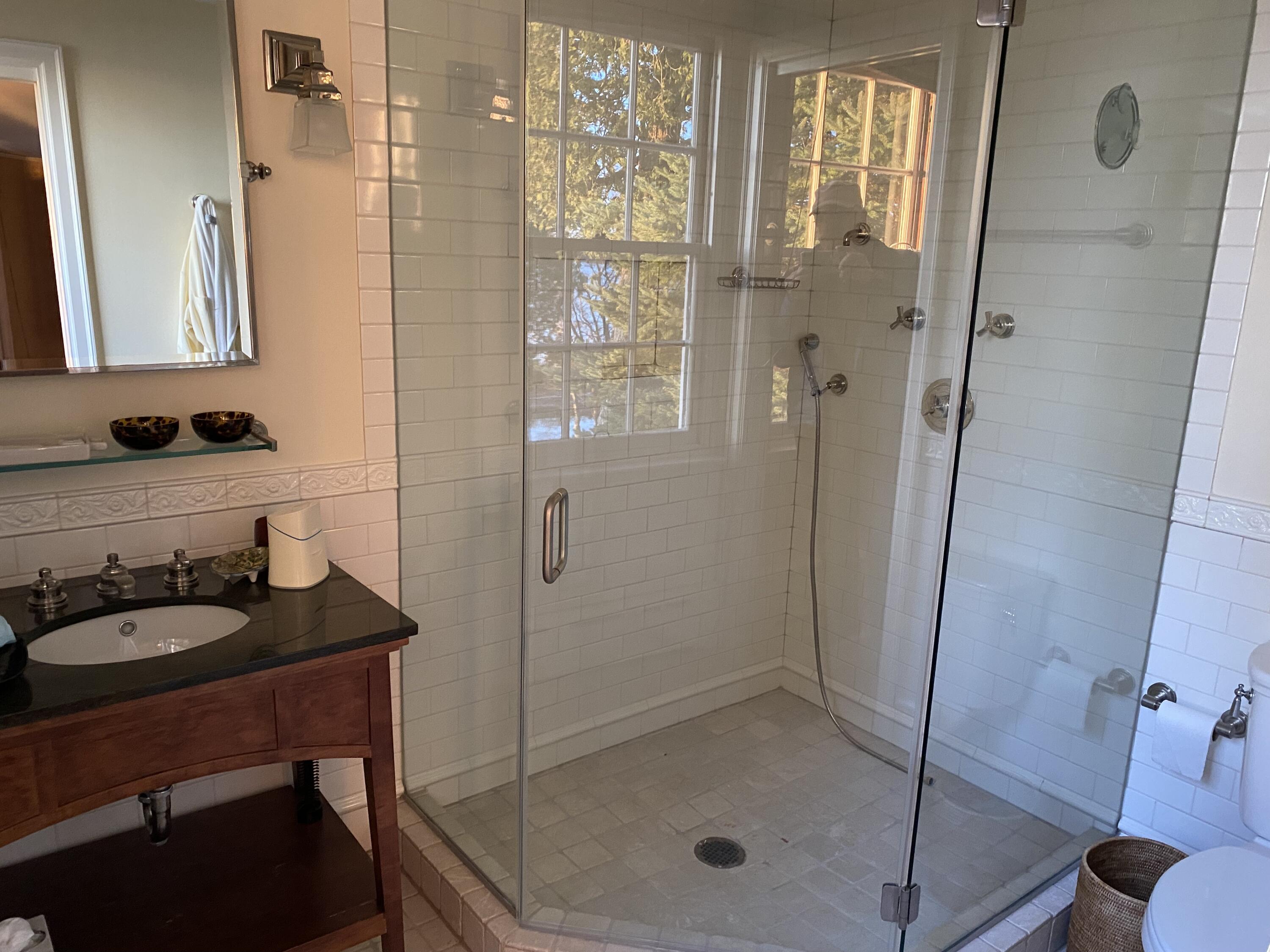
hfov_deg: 67.3
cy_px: 476
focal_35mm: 26
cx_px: 635
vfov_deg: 53.1
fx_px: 954
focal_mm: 4.25
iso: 400
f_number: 1.8
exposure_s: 1/60
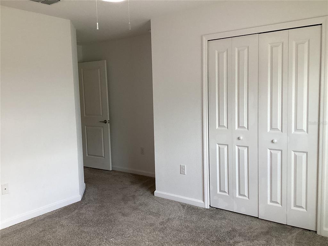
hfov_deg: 58.4
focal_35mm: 31
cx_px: 164
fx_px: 294
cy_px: 123
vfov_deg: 45.4
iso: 64
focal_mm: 3.3
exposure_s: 1/120
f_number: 2.4
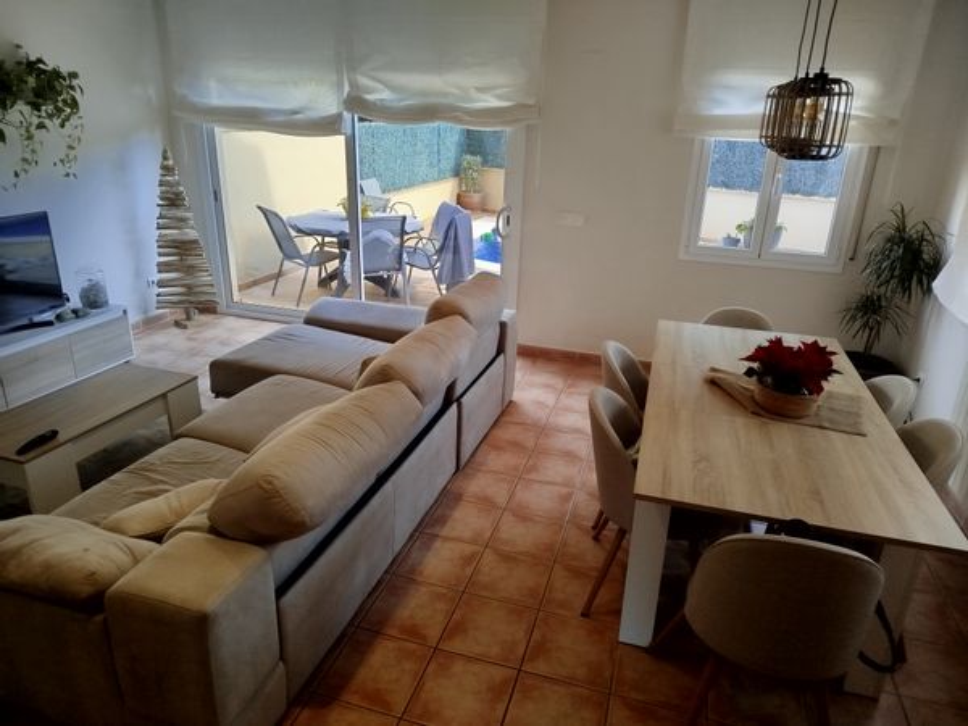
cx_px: 484
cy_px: 363
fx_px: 671
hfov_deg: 71.6
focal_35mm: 24
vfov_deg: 56.8
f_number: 1.7
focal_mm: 5.31
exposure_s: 1/50
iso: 80
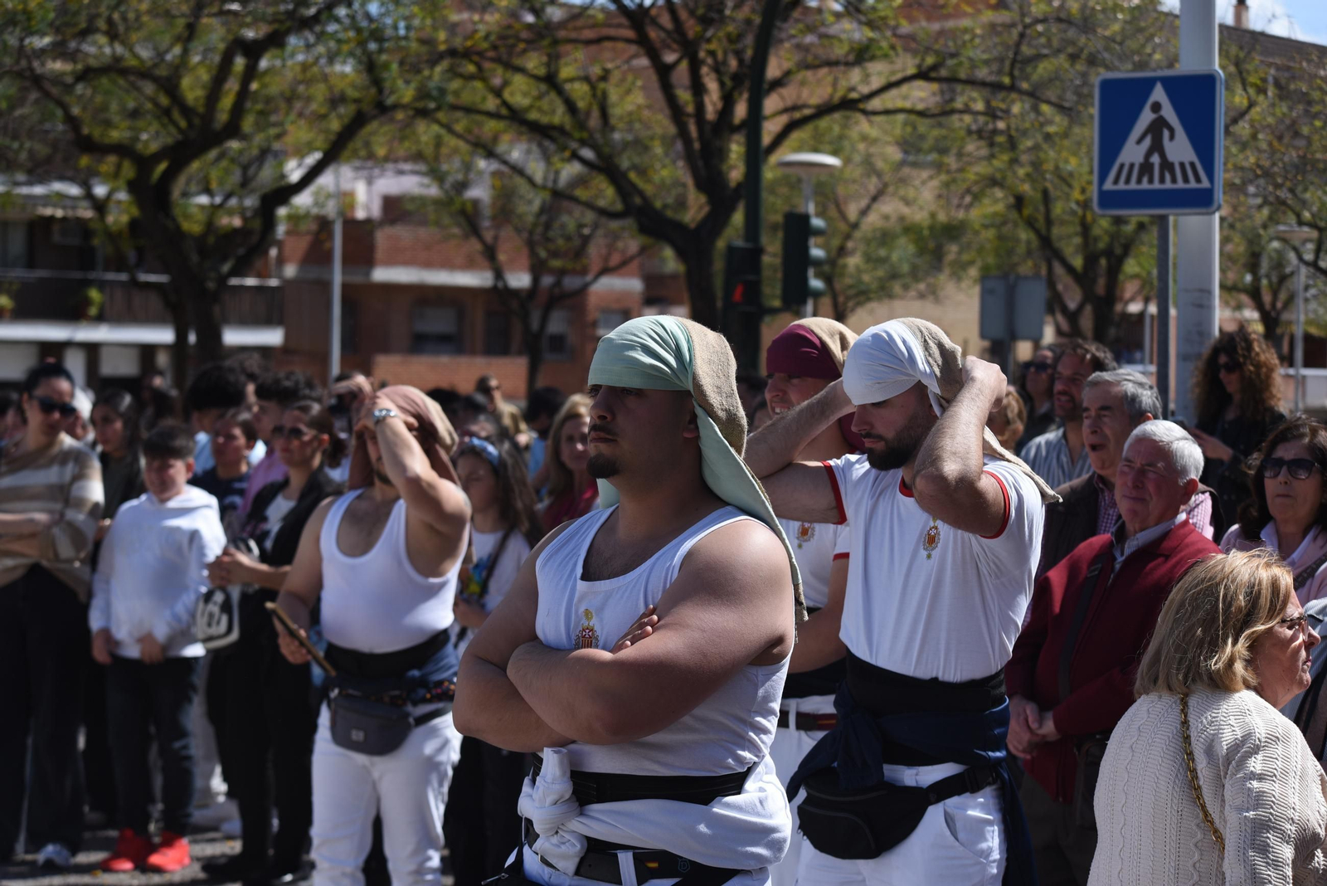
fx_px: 2581
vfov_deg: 19.5
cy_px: 443
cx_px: 664
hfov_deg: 28.8
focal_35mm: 70
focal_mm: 70
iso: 125
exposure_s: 1/800
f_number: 4.5
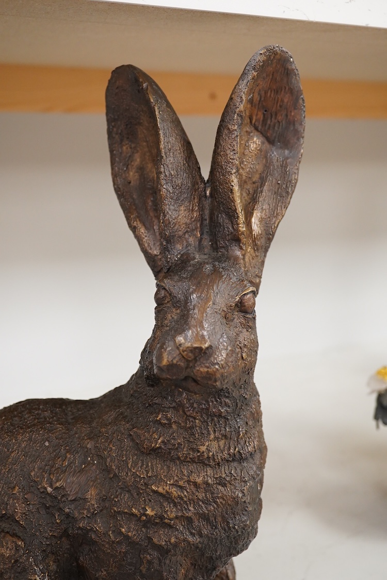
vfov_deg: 43.6
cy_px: 290
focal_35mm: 45
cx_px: 194
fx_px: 726
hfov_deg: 29.9
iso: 2500
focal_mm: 30
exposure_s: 1/100
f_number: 7.1
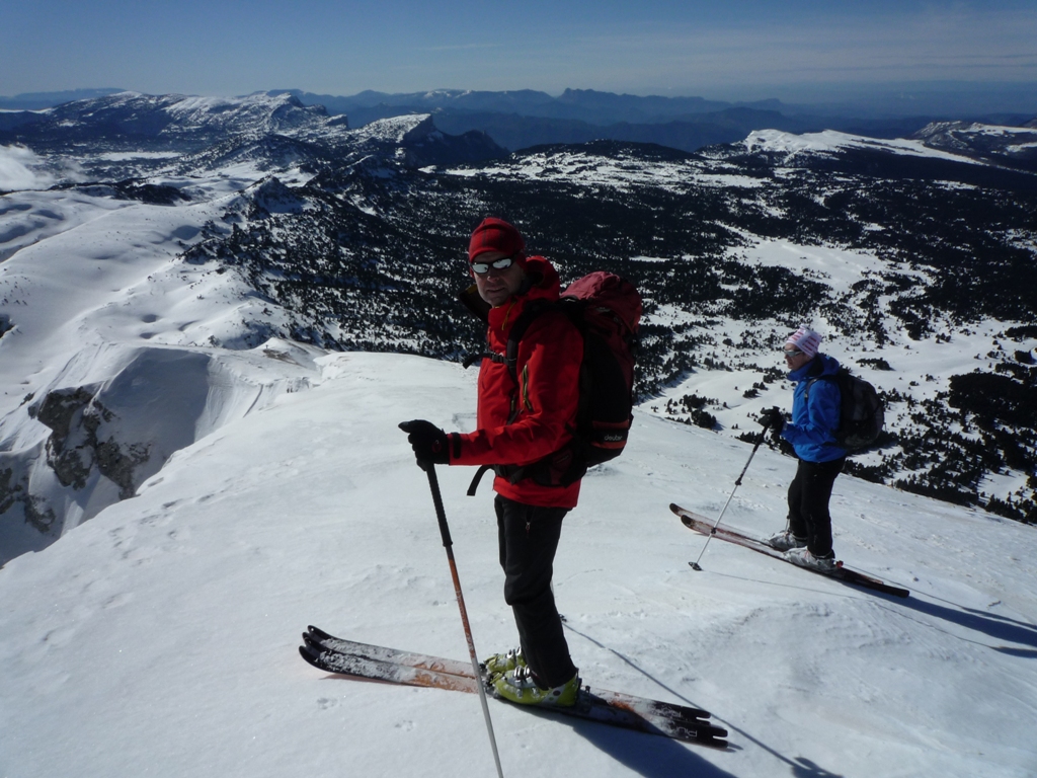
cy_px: 389
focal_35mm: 25
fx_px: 749
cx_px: 518
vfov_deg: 54.9
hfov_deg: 69.4
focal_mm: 4.4
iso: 100
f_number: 8
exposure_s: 1/800
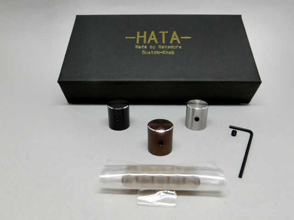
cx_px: 147
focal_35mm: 29
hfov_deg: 61.7
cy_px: 110
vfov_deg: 48.2
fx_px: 246
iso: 125
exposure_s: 1/125
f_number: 3.7
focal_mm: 5.2
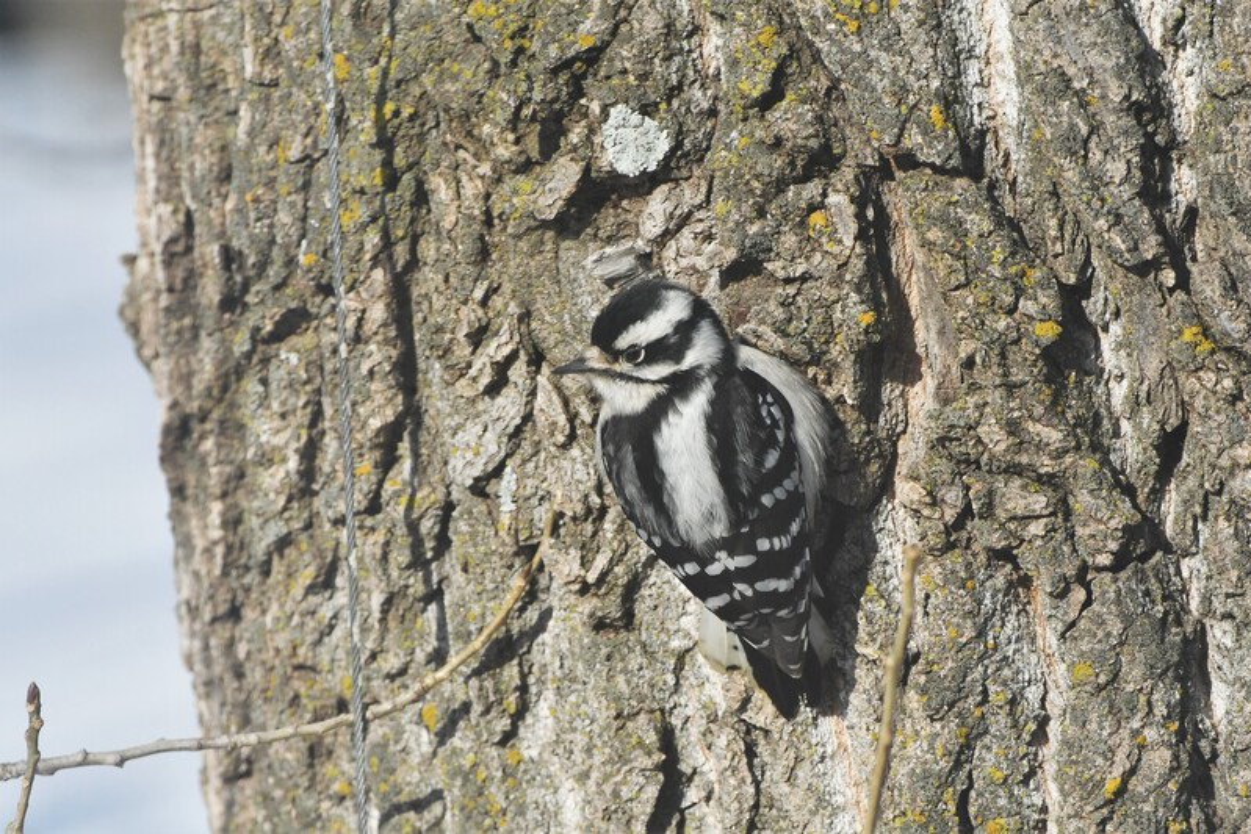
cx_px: 626
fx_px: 11469
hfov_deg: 6.2
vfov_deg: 4.2
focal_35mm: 330
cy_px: 417
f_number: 8
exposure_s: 1/3200
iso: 800
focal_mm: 220
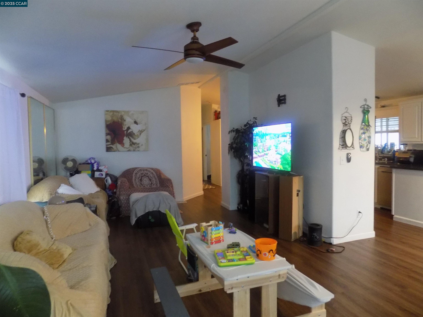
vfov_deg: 58.9
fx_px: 281
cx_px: 212
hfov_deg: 73.9
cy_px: 158
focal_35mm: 23
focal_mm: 4
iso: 400
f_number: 3.1
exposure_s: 1/10
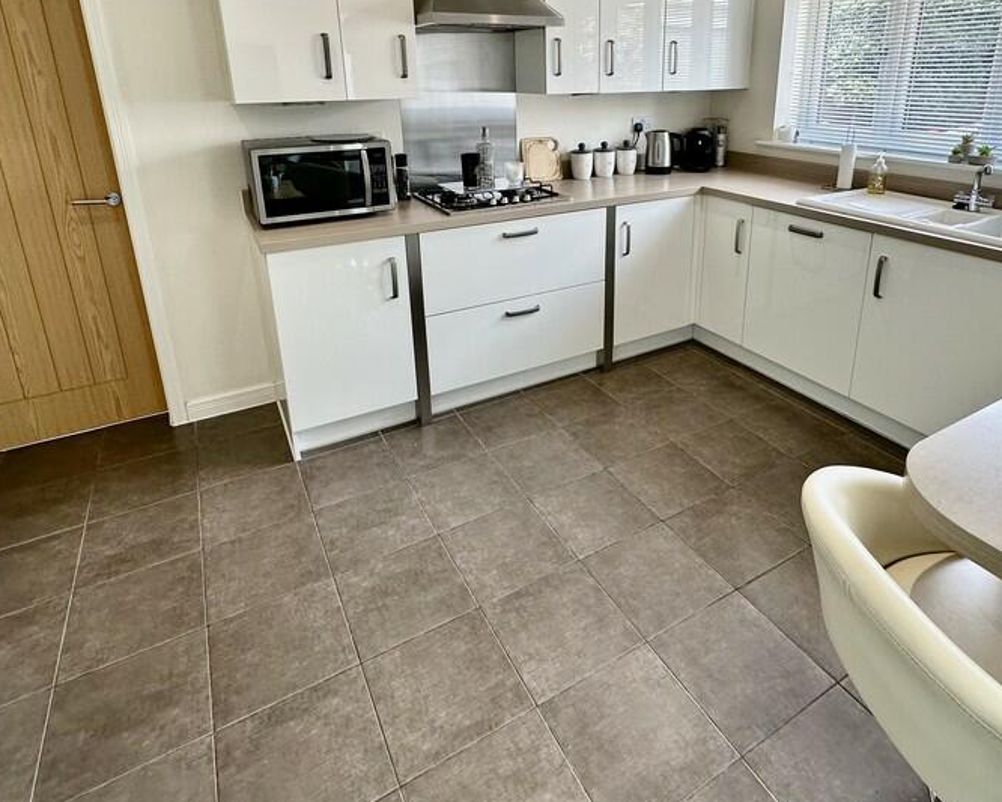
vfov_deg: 63.6
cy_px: 259
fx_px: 623
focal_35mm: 21
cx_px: 561
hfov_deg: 77.3
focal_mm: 2.22
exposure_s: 1/100
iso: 100
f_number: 2.2
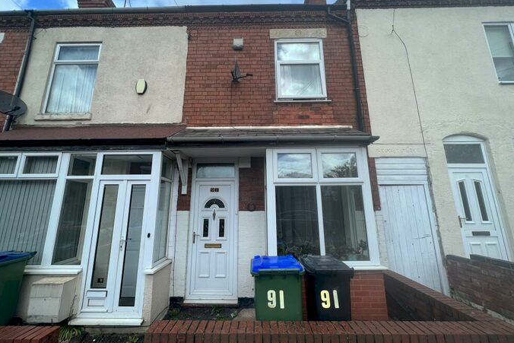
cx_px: 252
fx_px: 200
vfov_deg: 81.2
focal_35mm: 14
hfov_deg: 104.2
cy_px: 165
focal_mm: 1.57
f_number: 1.8
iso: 32
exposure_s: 1/911
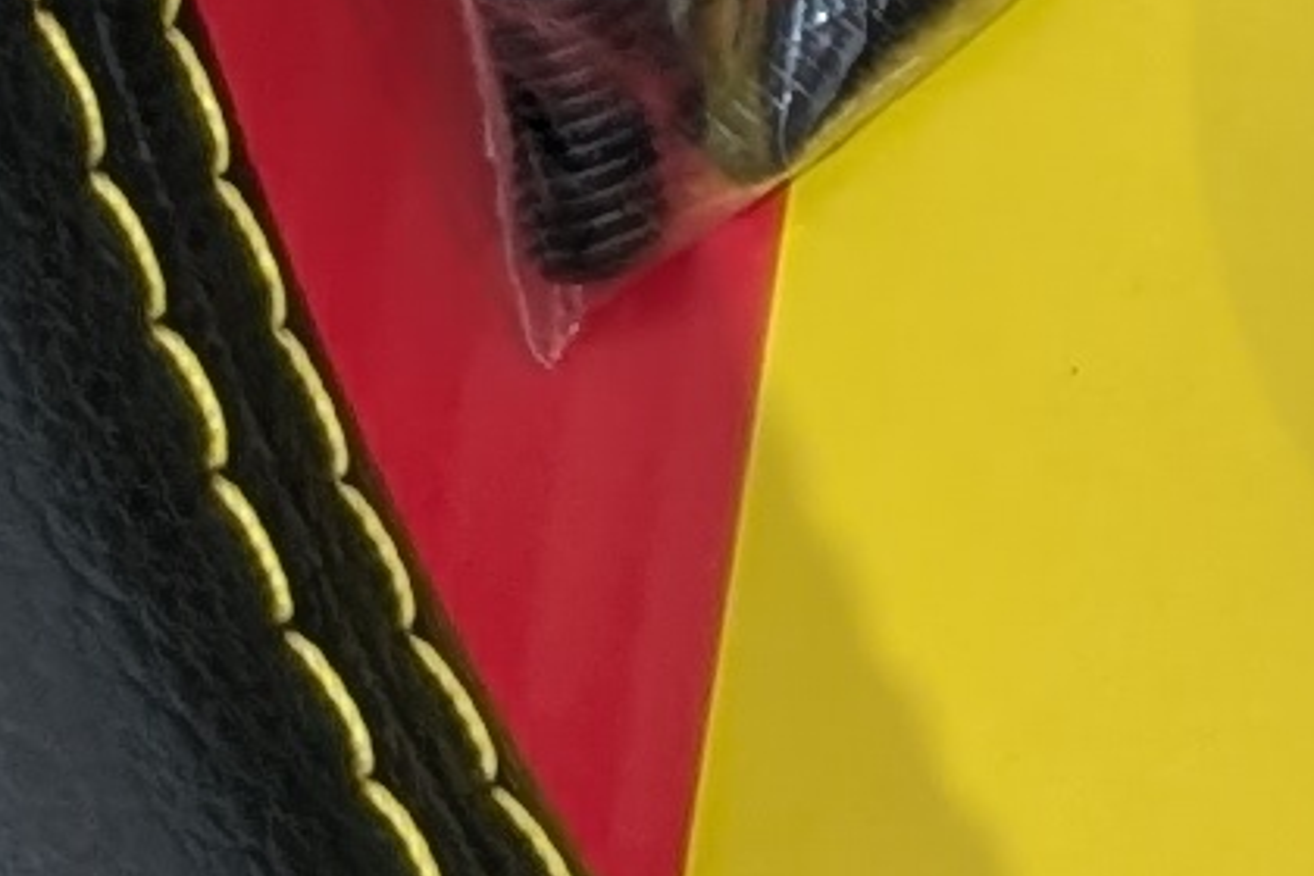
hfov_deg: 7.5
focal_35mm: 243
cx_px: 3898
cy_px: -1927
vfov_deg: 5.3
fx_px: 8869
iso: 53
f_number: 1.68
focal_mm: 6.9
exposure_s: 1/24
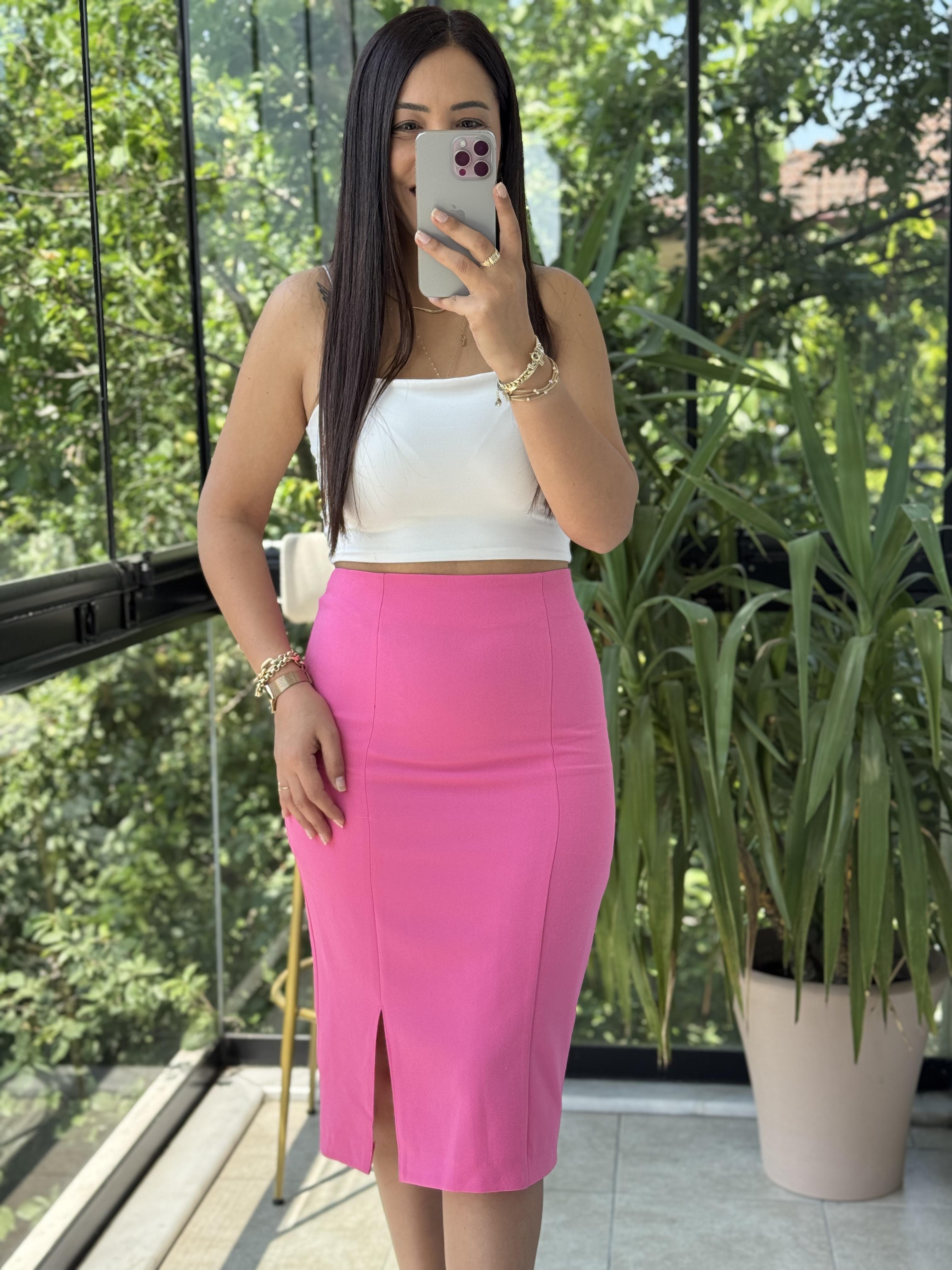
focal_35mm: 48
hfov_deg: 30.3
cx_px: 476
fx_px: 1760
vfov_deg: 39.7
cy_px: 635
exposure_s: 1/241
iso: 64
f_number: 1.78
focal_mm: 6.76
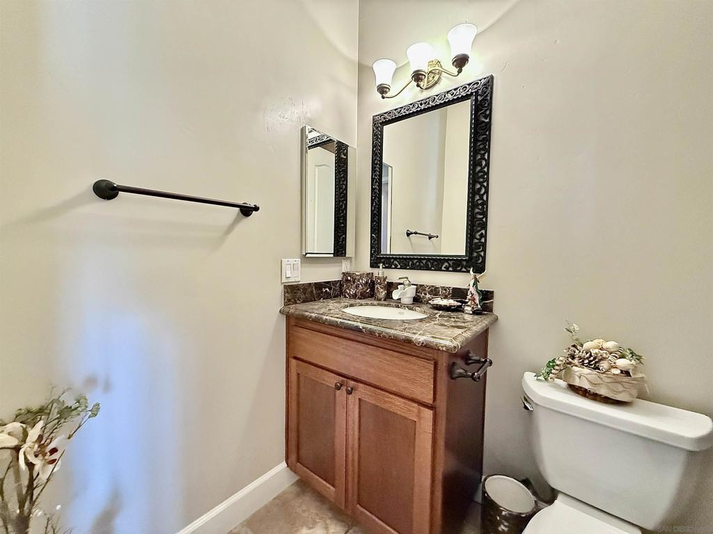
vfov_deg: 85.7
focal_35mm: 14
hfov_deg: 102.1
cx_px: 356
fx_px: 288
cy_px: 267
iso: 800
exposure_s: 1/60
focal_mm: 2.22
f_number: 2.2
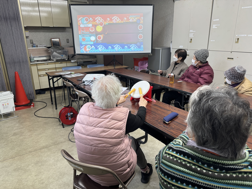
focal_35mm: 24
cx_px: 126
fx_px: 175
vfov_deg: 56.8
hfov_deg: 71.6
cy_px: 94
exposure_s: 1/121
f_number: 1.78
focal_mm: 6.76
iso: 125
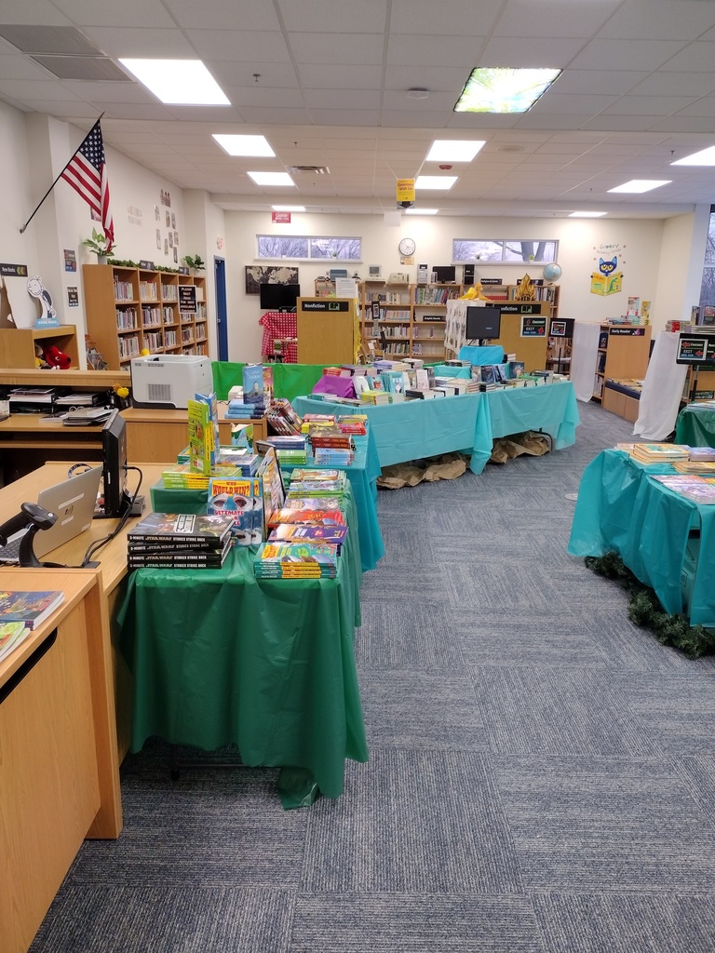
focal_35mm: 27
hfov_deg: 51.4
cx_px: 358
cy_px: 476
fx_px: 744
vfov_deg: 65.3
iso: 169
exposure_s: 1/120
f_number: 1.7
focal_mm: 4.71
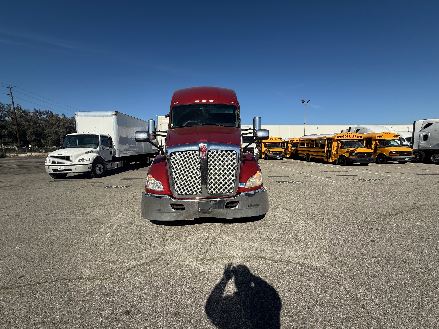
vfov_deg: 85.7
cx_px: 220
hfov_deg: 102.1
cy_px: 164
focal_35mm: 14
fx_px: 178
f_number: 2.2
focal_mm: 2.22
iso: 50
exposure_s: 1/2841
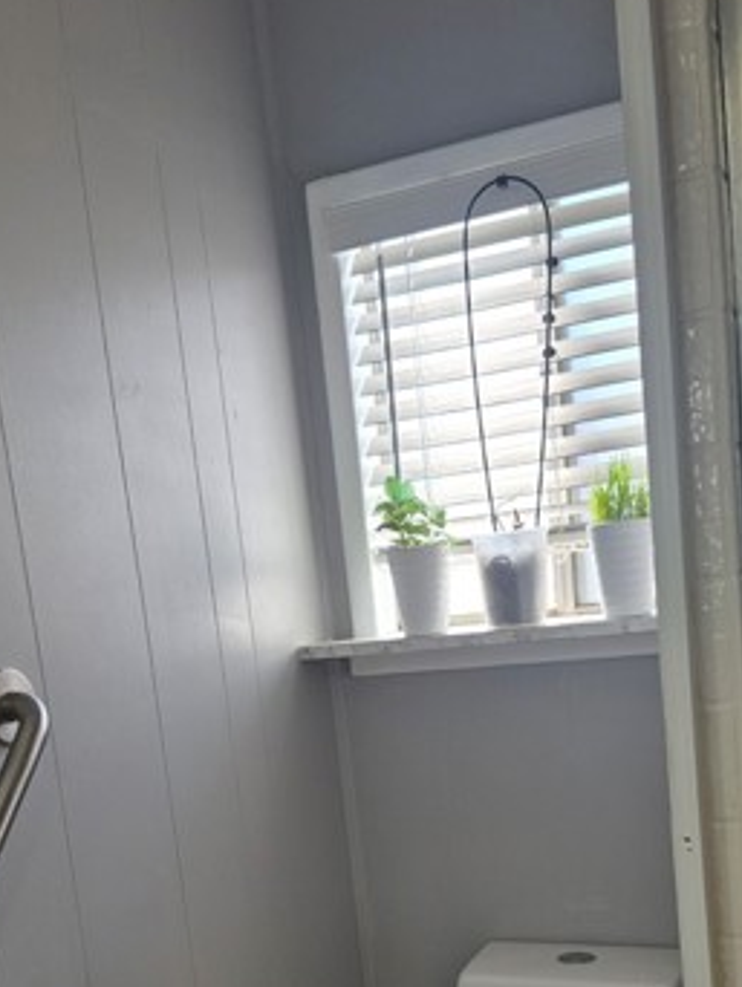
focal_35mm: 43
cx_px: 332
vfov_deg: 41.9
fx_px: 1227
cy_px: 788
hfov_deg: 33.6
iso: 40
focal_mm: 5.4
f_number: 1.8
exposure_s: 1/120
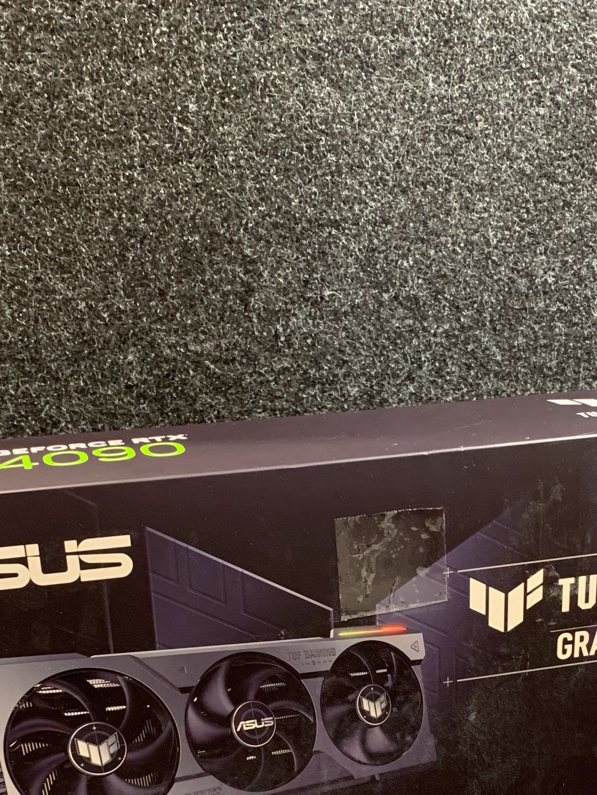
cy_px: 698
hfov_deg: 27.0
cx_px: 316
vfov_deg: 33.8
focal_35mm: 54
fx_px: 1242
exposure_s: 1/33
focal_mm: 4.25
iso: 320
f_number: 1.8
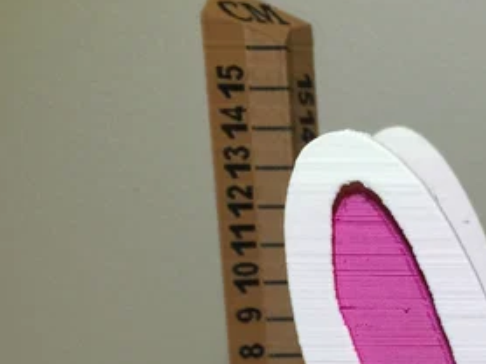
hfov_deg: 21.4
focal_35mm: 87
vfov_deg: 16.0
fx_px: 1220
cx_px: 525
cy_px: 487
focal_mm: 4.15
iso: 40
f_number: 2.2
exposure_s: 1/40
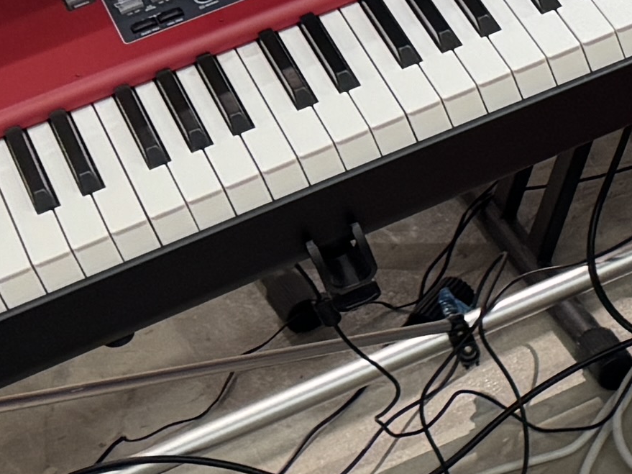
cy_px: 145
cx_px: 1590
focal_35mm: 156
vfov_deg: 9.5
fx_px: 2848
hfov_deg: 10.6
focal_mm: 6.76
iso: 125
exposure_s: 1/60
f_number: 1.78
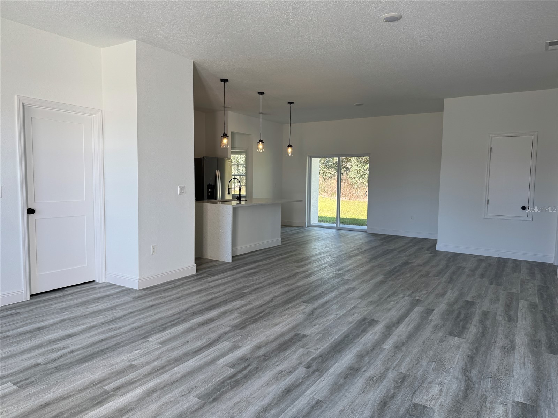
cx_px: 279
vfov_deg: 56.8
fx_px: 387
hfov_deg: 71.6
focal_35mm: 24
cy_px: 209
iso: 64
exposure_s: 1/164
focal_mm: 6.76
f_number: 1.78
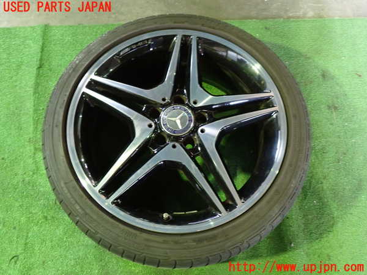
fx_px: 318
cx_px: 184
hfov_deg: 60.0
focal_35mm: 30
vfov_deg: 46.8
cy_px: 138
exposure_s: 1/20
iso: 800
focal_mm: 5.4
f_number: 2.3
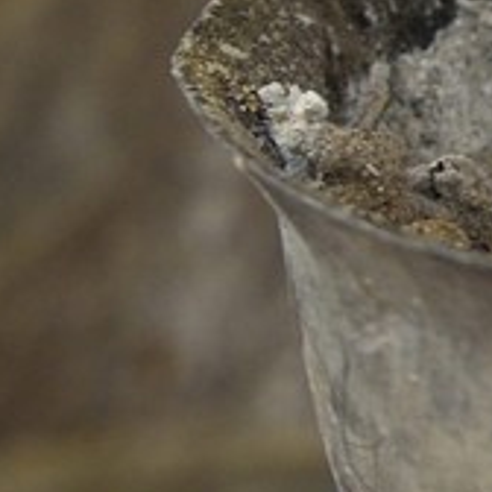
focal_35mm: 242
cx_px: 1748
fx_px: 3891
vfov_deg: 7.2
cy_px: 123
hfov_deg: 6.3
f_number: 5
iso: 800
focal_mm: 30
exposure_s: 1/25
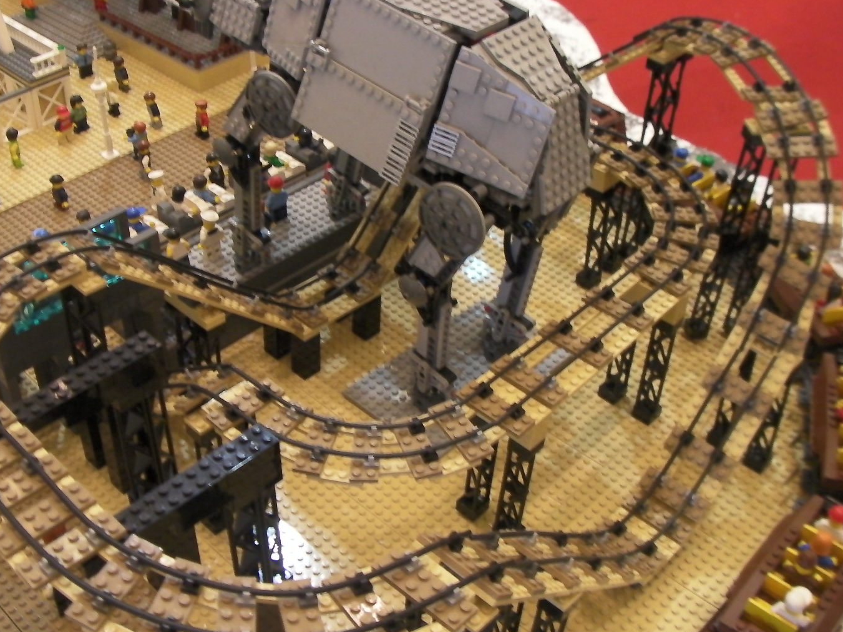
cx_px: 368
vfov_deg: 32.2
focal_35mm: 45
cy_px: 282
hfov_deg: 42.0
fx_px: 1096
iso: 200
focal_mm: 6.3
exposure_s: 1/7.9
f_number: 3.5
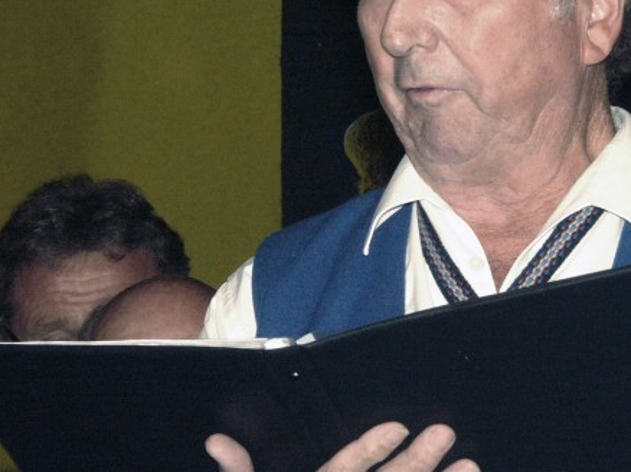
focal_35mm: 372
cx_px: 464
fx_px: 6777
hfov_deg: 5.3
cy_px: 220
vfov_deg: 4.0
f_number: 9
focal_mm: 40.65
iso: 100
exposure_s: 1/160
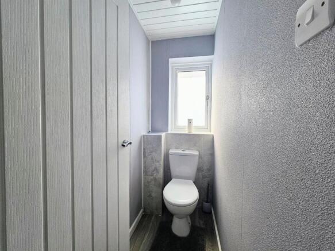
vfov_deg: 89.9
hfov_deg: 106.2
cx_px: 168
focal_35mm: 13
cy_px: 126
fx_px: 126
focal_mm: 2.2
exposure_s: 1/273
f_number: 2.2
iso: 50
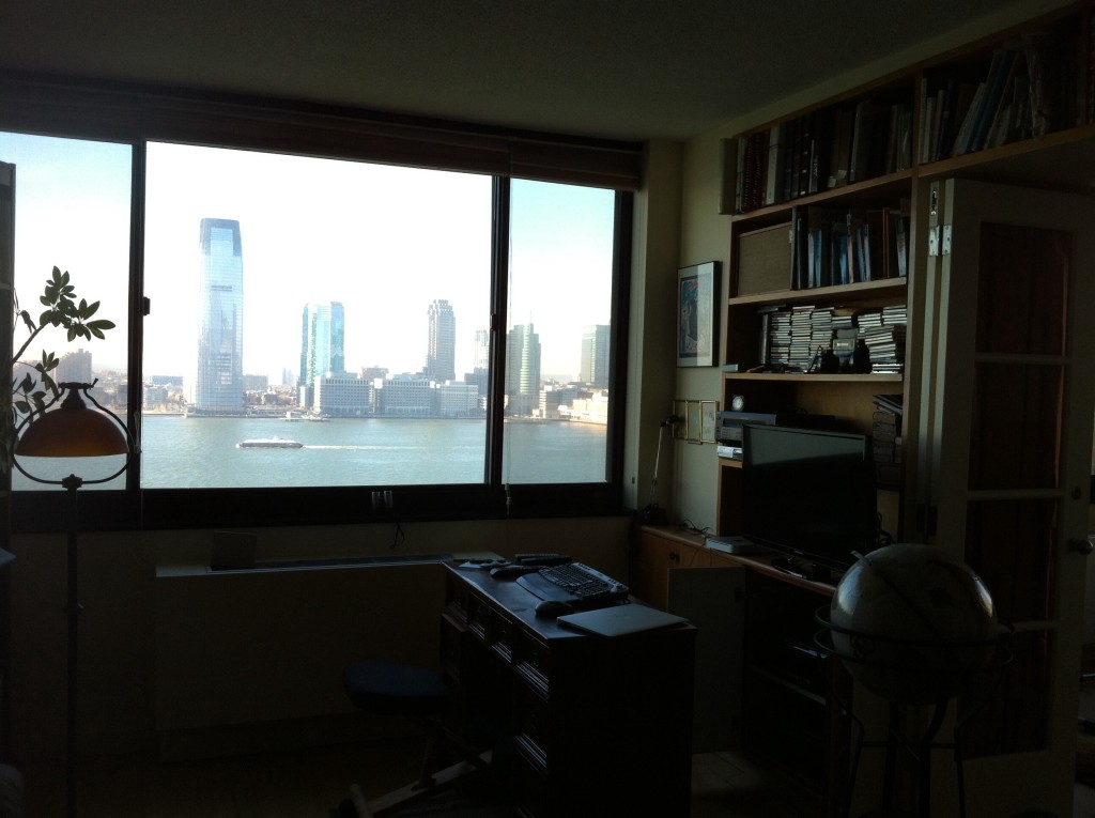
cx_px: 548
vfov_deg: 40.6
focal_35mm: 35
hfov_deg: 52.7
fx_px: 1106
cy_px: 409
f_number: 2.8
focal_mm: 3.85
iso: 80
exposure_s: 1/227
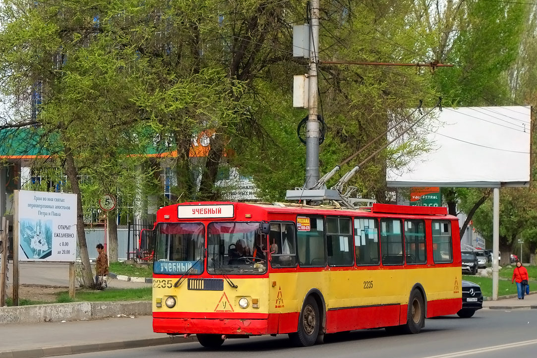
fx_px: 1372
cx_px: 282
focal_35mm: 92
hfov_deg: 22.1
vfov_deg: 14.9
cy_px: 187
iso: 125
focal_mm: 30.81
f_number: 4.5
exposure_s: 1/500
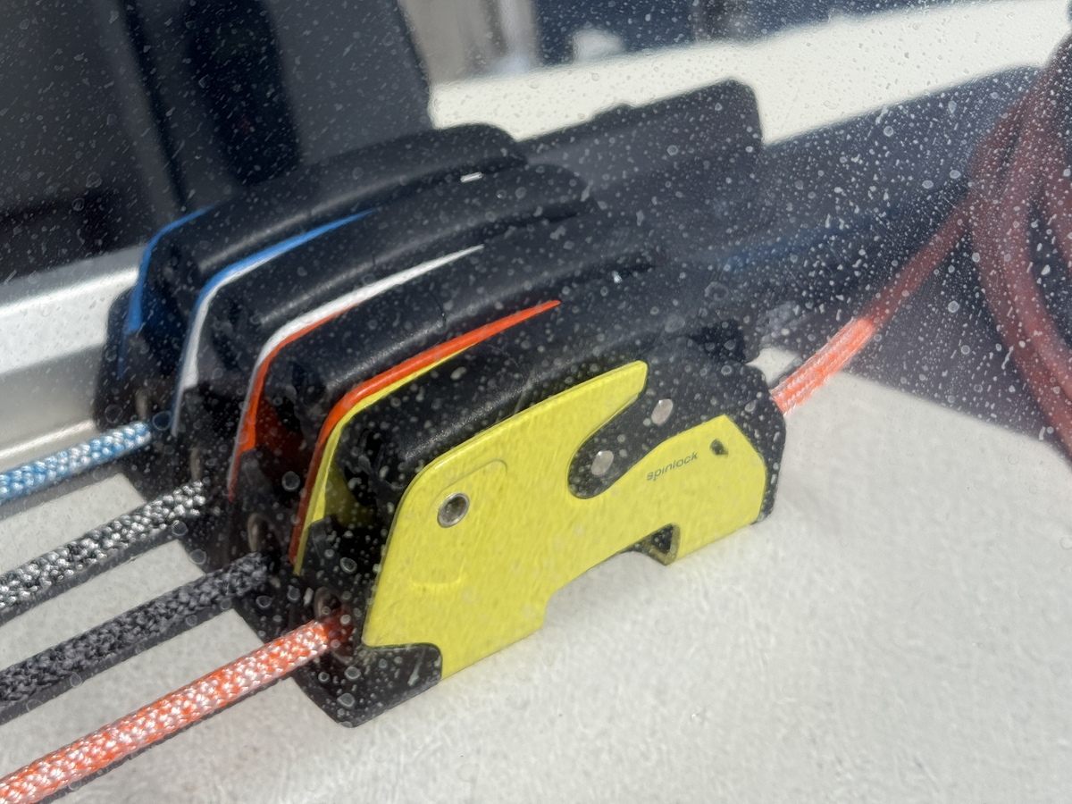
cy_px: 402
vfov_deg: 30.3
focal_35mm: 48
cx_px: 536
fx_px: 1486
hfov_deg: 39.7
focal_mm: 6.76
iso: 64
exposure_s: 1/11364
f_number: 1.78
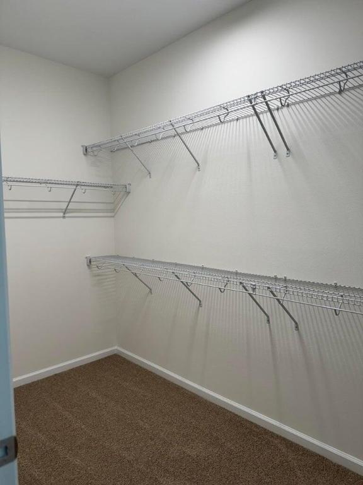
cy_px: 242
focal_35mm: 24
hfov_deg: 56.8
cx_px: 182
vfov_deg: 71.6
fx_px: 336
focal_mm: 6.76
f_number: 1.78
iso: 64
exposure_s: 1/120
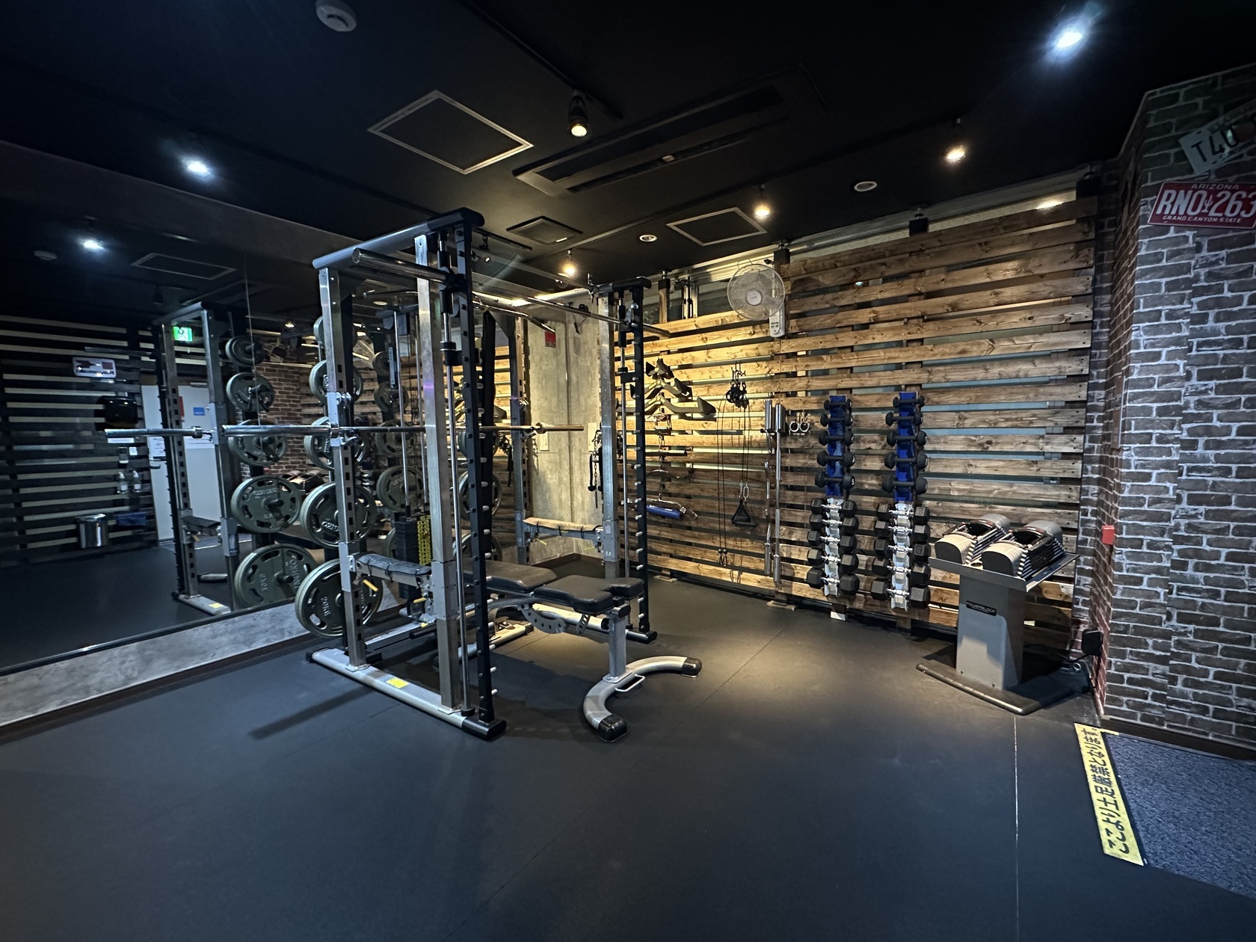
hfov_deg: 98.0
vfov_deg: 81.7
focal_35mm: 15
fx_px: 544
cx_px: 671
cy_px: 484
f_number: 2.2
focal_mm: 2.22
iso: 1250
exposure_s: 1/34
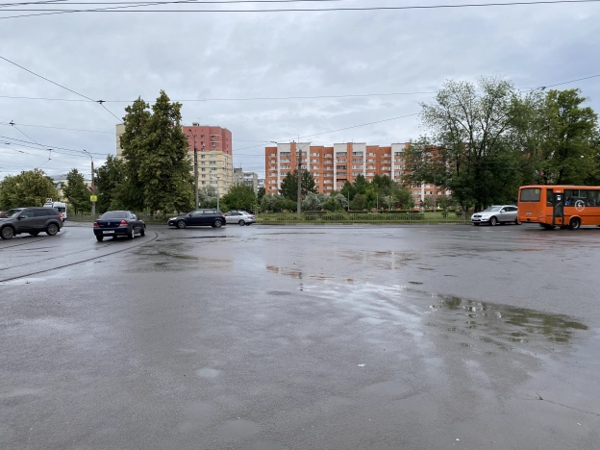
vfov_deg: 53.1
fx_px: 451
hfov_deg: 67.3
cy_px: 225
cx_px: 300
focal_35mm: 26
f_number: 1.8
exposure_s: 1/2890
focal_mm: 4.25
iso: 32
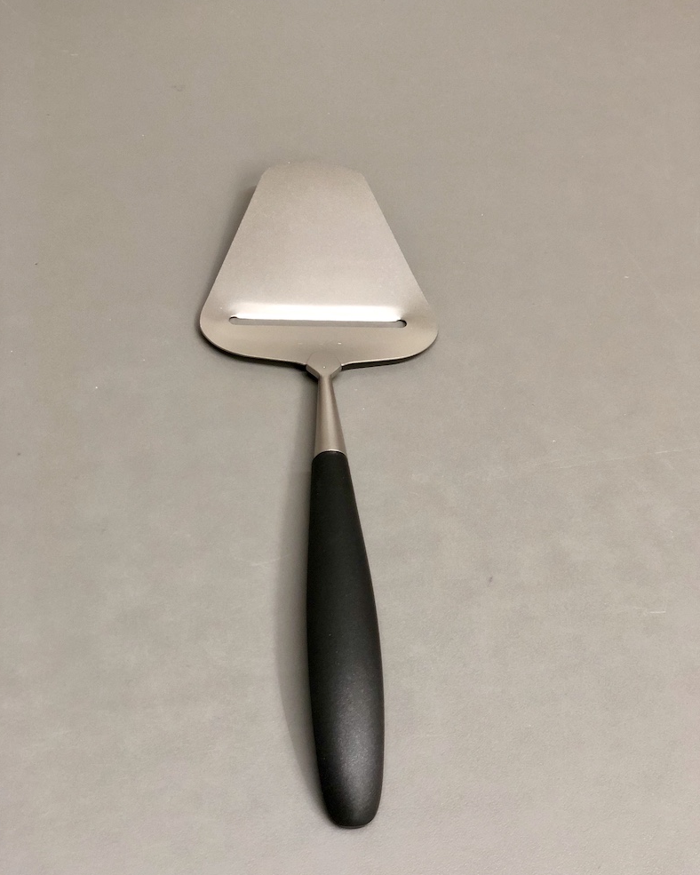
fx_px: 1424
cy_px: 452
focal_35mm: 55
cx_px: 351
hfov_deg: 27.6
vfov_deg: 34.1
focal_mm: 6
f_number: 2.4
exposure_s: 1/33
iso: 80
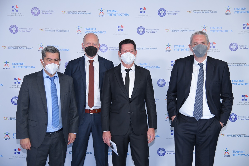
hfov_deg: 39.6
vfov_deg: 27.0
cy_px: 83
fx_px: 346
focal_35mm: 50
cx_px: 124
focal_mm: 50
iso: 1000
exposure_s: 1/250
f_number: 4
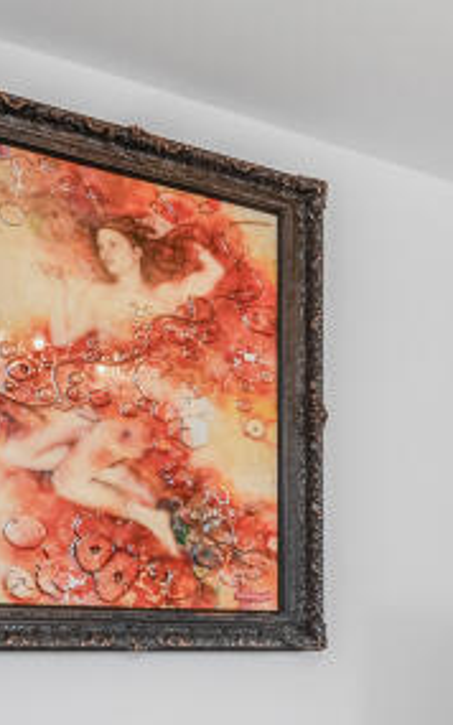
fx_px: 1087
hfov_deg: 17.5
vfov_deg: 34.7
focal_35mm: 55
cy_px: 661
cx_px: 886
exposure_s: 1/4
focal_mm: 15
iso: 100
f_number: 8
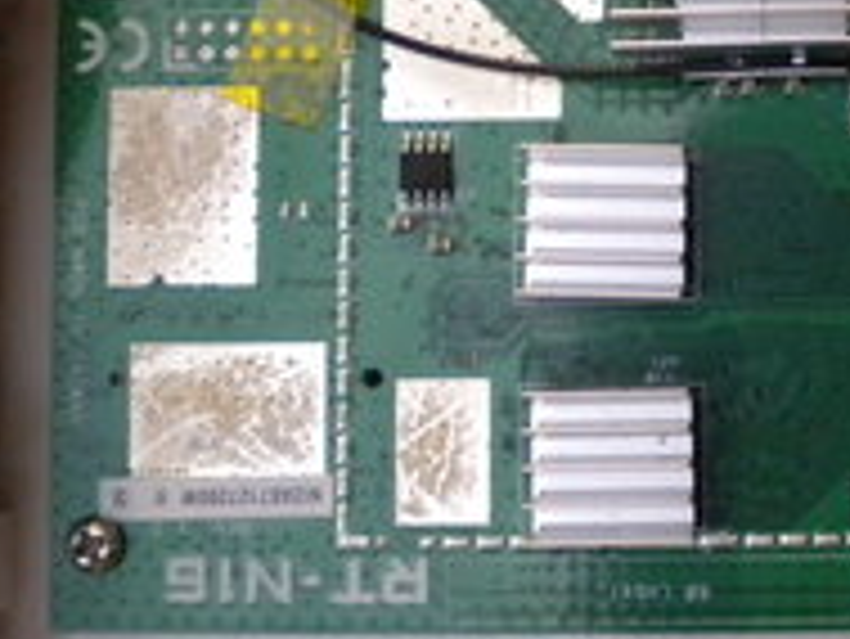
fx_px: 1818
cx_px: 774
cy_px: 162
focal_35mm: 74
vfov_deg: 19.8
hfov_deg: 25.5
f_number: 3.1
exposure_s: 1/16
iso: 400
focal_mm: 6.3
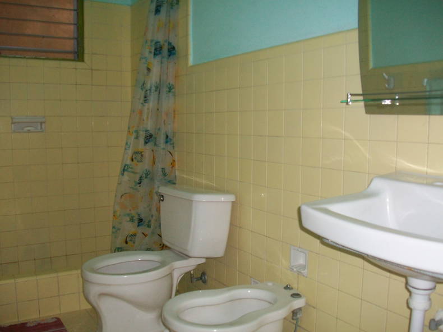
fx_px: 435
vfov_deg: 41.8
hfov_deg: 54.0
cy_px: 166
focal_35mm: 34
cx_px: 222
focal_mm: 5.7
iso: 120
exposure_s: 1/60
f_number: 2.8
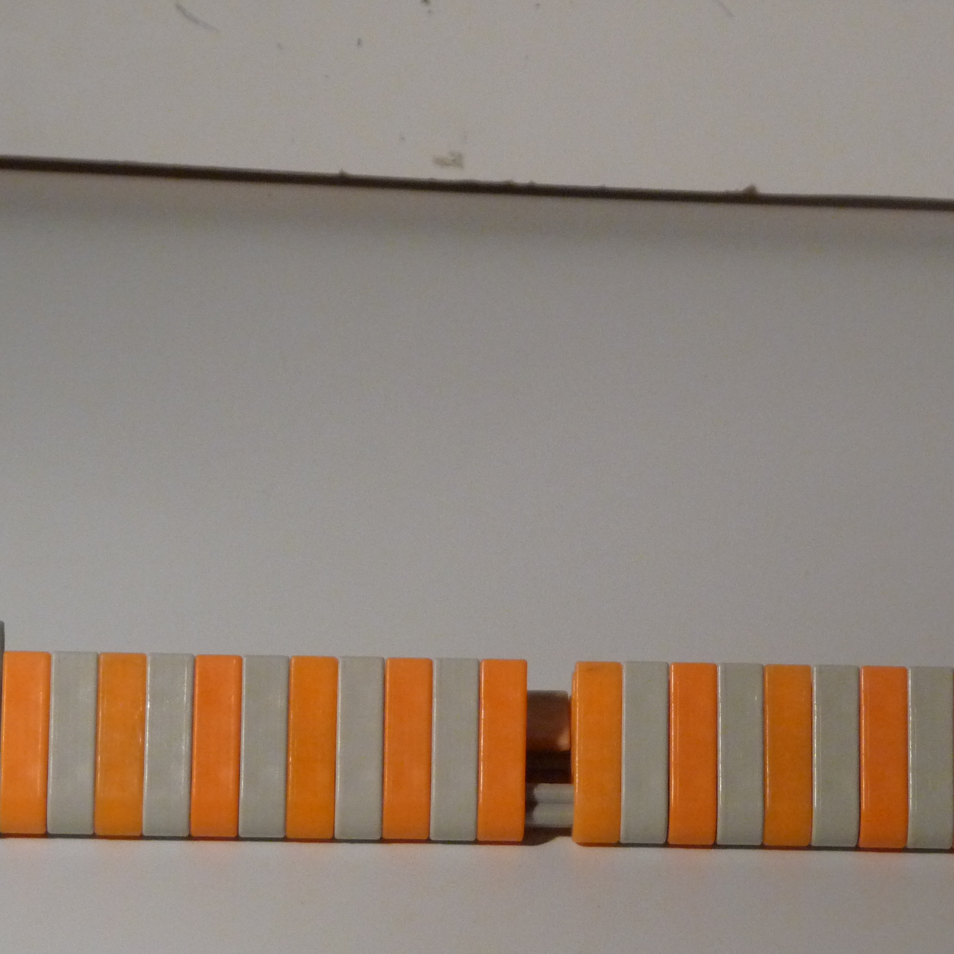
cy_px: 539
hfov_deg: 8.0
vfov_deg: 8.0
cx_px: 593
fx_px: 6797
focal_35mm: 218
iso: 400
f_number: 4.8
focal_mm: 27.1
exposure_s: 1/40
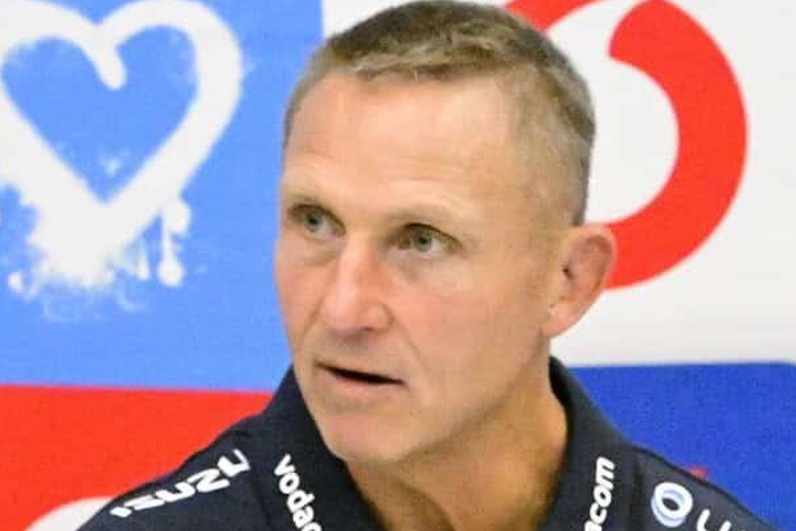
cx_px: 312
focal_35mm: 498
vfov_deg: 2.8
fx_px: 11016
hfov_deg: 4.1
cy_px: 372
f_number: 6.3
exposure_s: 1/500
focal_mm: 200
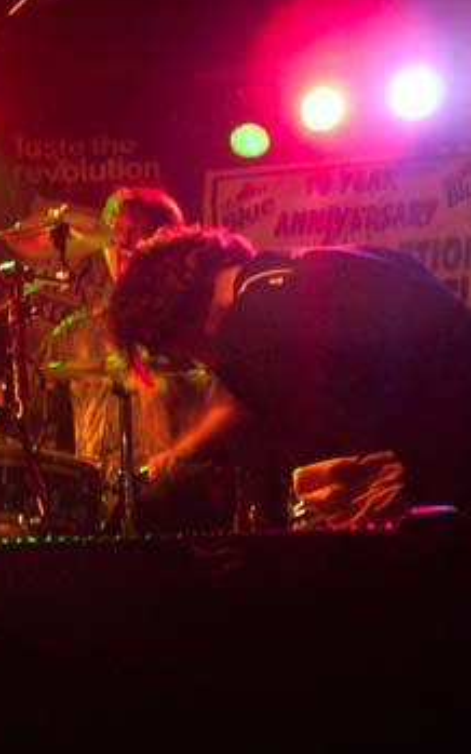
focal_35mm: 60
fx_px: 1233
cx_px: 138
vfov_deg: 34.0
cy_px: 372
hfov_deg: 21.5
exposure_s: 1/8
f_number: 2.8
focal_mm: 8
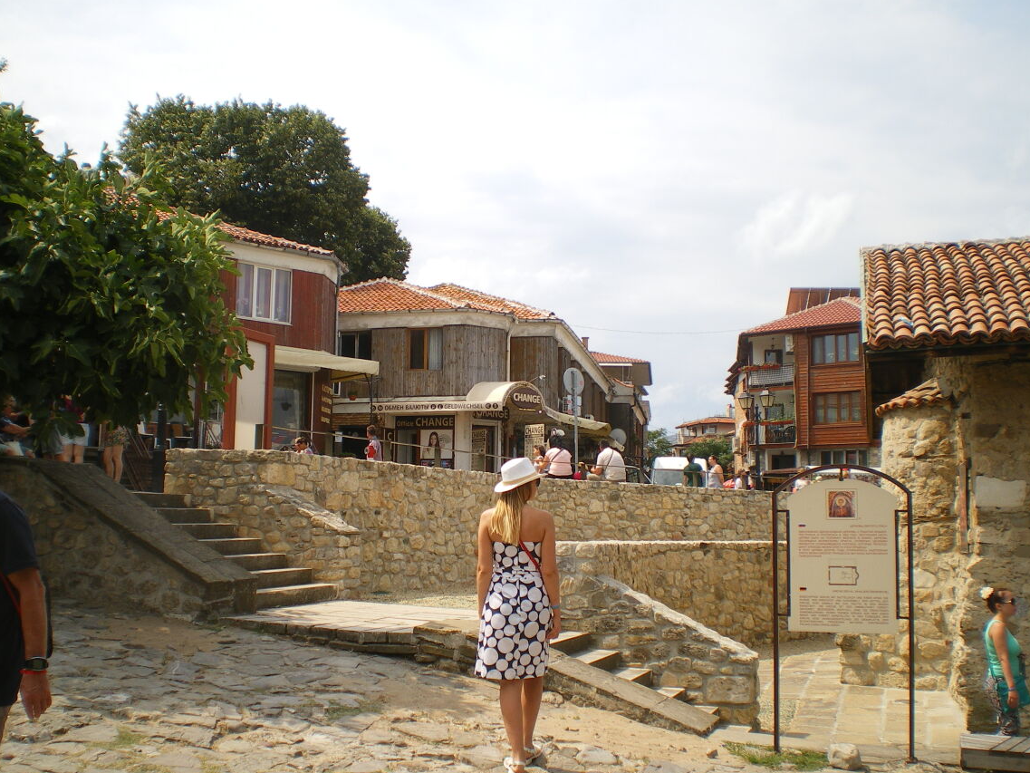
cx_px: 496
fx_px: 1131
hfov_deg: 49.0
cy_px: 404
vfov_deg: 37.7
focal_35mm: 38
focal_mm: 6.3
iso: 50
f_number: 4.6
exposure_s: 1/500
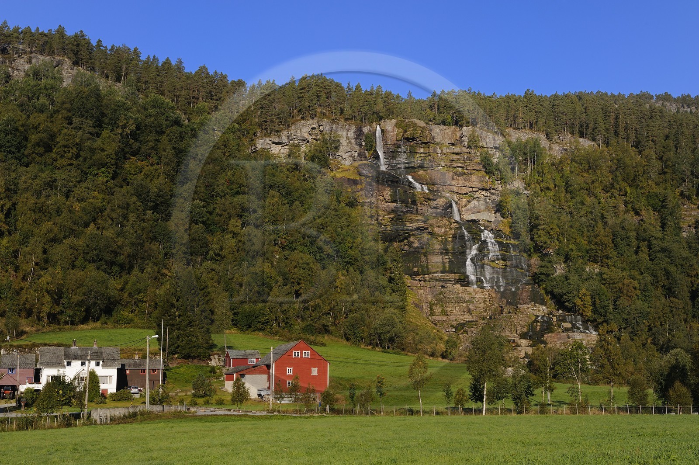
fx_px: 1067
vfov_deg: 24.6
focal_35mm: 55
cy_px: 232
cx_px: 350
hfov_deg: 36.3
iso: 200
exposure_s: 1/160
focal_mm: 55
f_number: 14
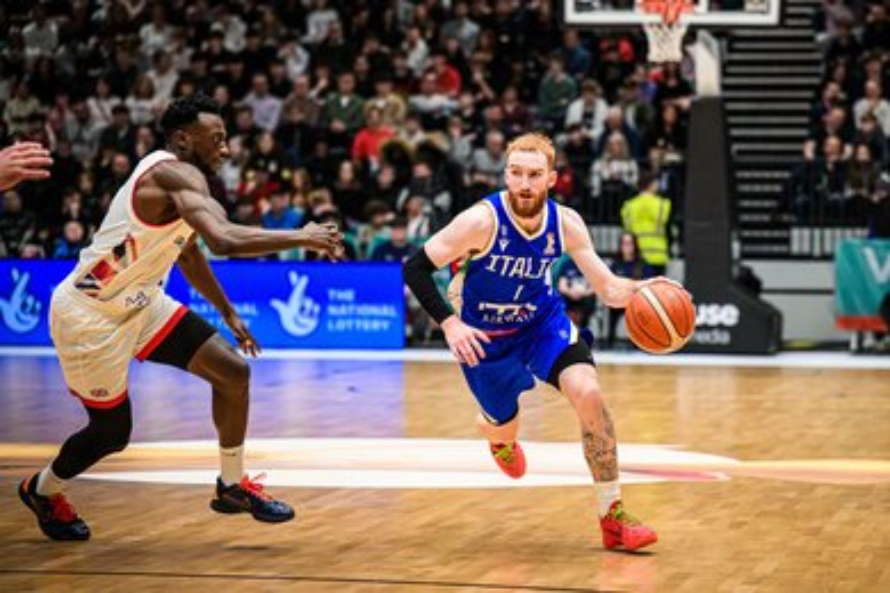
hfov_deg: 17.8
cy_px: 296
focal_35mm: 115
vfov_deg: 11.9
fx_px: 2843
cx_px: 445
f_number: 2.8
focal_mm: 115
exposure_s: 1/1600
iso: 3200
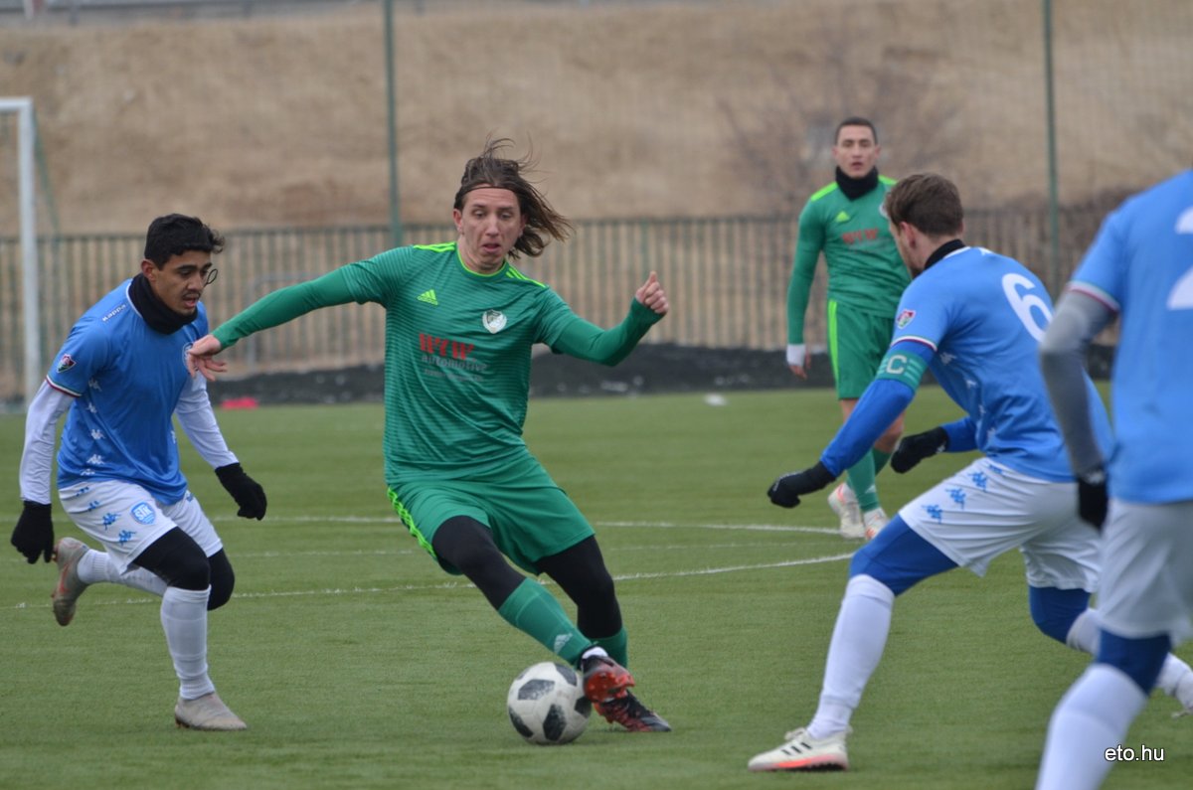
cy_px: 395
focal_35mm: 390
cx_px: 596
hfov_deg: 5.3
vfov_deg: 3.5
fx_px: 12898
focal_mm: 260
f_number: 5.6
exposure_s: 1/1000
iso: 500
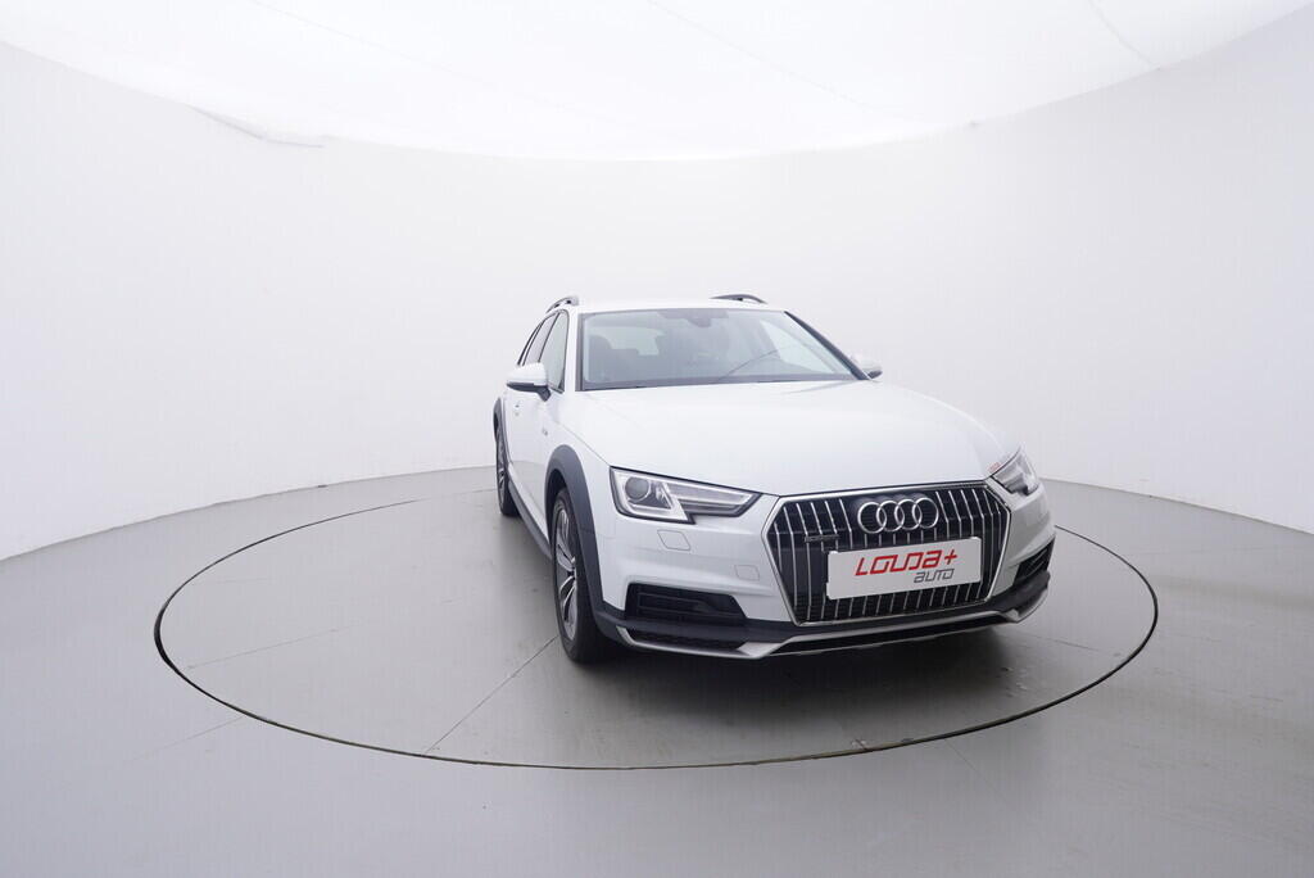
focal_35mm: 22
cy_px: 439
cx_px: 657
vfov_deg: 56.2
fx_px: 822
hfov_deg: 77.3
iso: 200
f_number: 5
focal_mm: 15
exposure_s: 1/80
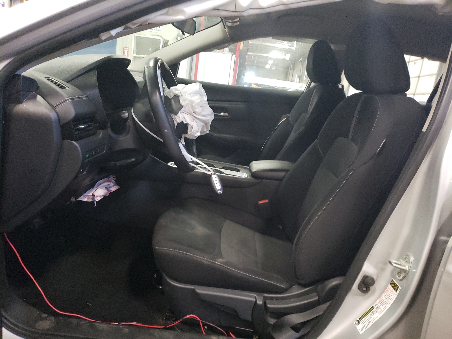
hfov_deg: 67.3
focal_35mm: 26
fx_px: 339
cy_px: 170
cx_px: 226
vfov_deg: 53.1
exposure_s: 1/30
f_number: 1.5
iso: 449
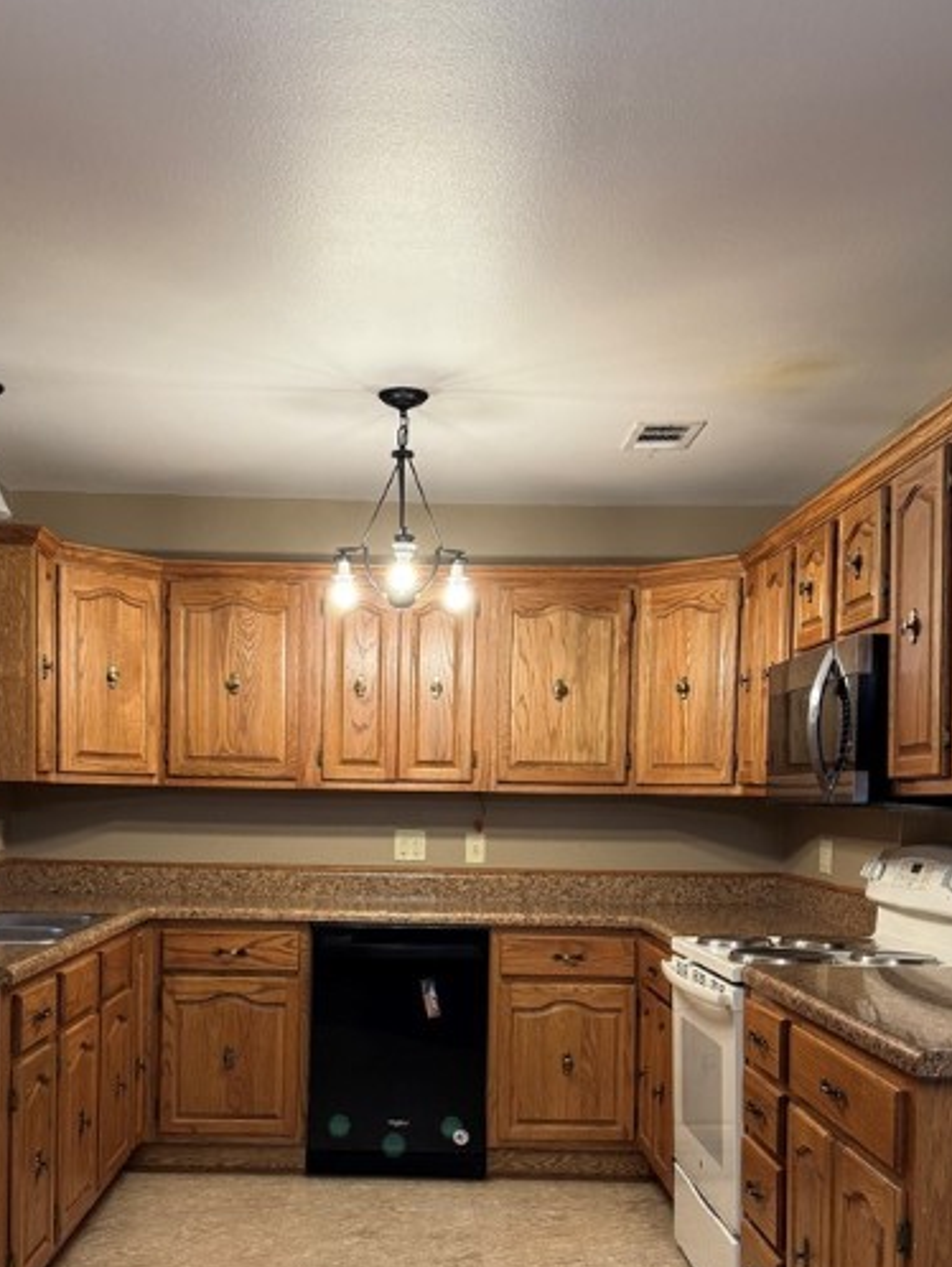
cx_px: 412
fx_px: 1356
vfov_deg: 49.2
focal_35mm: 37
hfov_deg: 38.6
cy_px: 852
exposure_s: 1/60
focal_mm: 6.76
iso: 200
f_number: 1.78
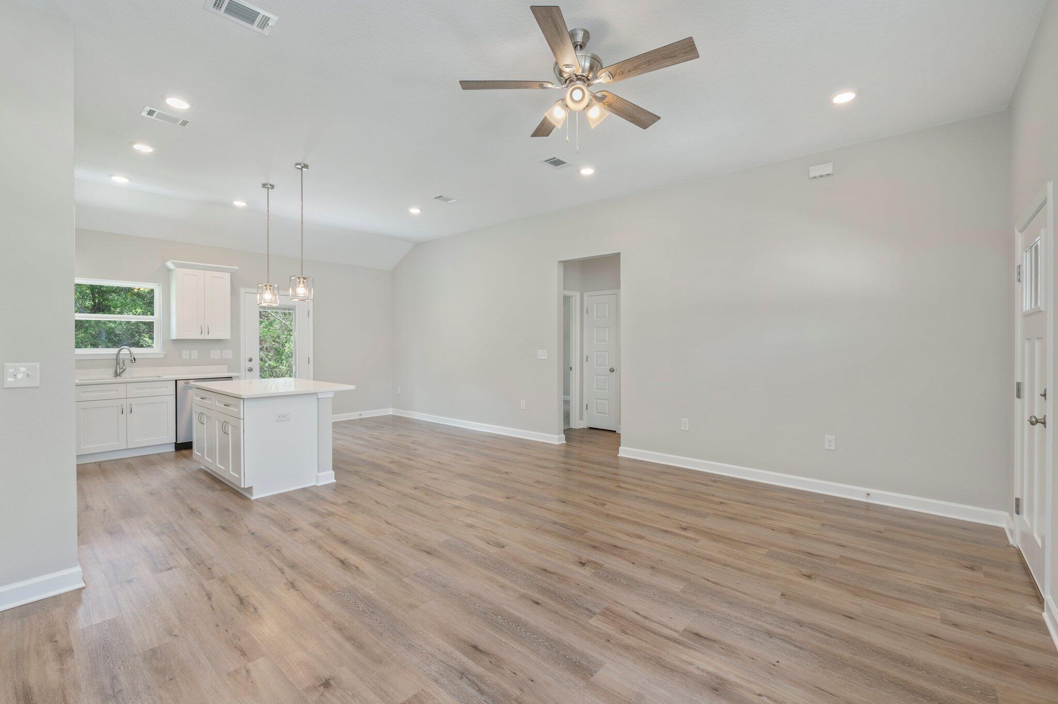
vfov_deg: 75.4
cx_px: 529
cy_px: 352
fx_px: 455
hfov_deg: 98.6
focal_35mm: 16
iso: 320
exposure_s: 1/8
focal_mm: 15.5
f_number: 9
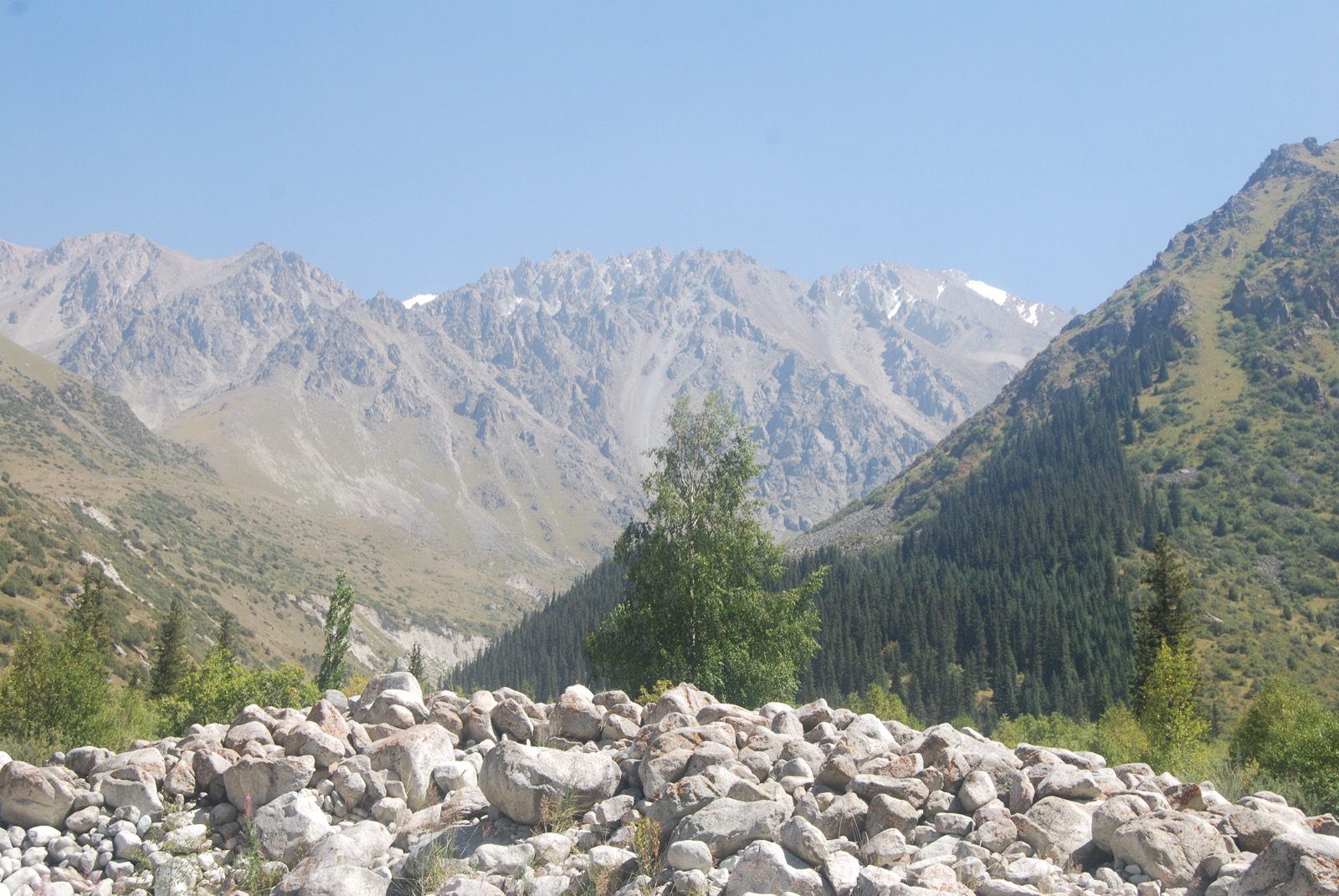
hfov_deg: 37.8
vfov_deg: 25.8
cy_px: 448
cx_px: 670
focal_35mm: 52
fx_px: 1955
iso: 200
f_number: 10
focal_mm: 35
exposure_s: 1/200
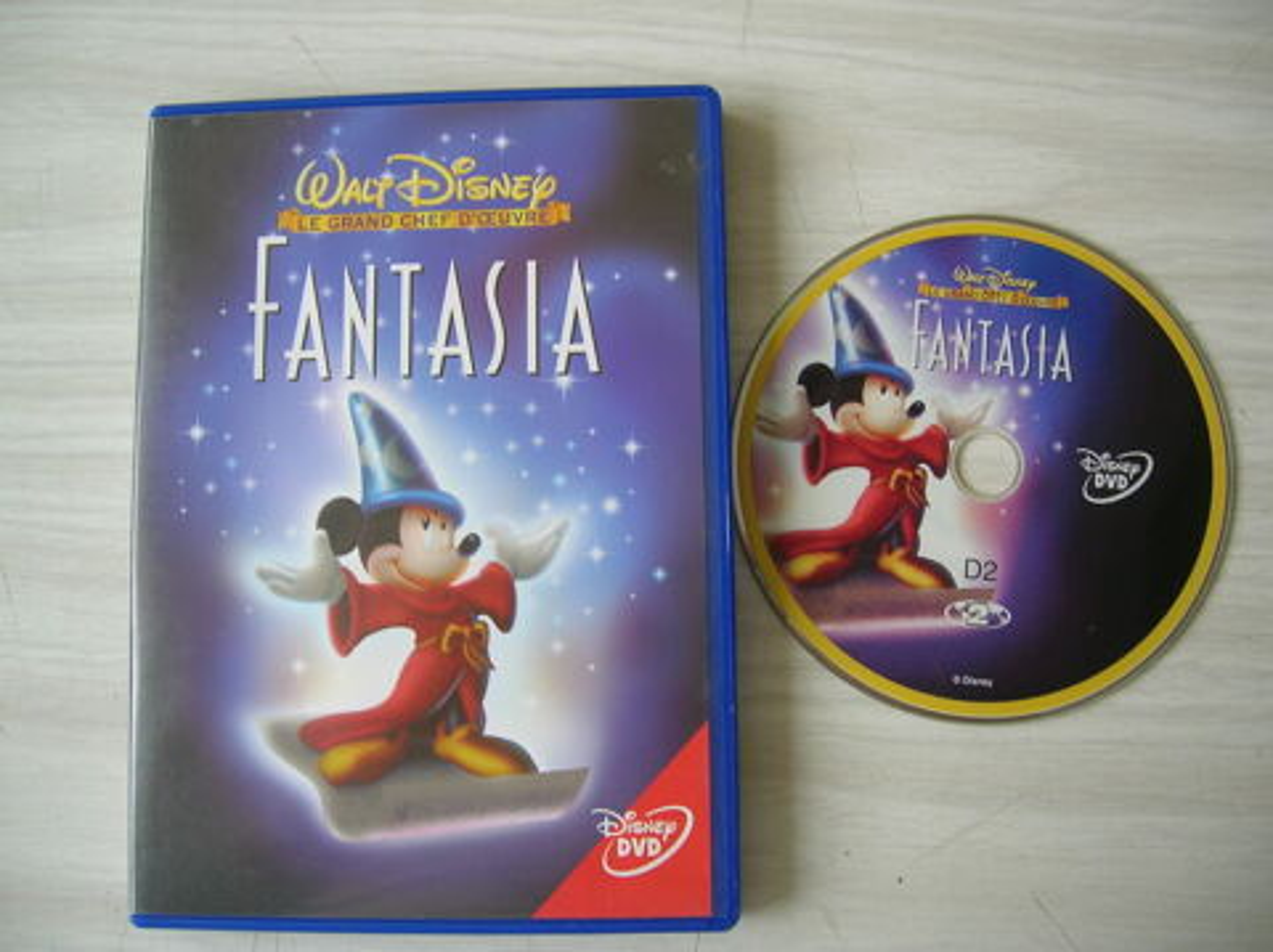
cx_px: 636
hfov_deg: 54.0
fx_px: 1249
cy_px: 476
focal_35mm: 34
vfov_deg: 41.7
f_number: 2.9
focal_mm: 5.7
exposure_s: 1/30.1
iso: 50
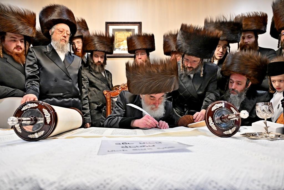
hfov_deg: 73.7
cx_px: 142
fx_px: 189
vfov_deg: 53.1
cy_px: 95
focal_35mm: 24
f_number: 4
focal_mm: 24
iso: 1600
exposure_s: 1/200
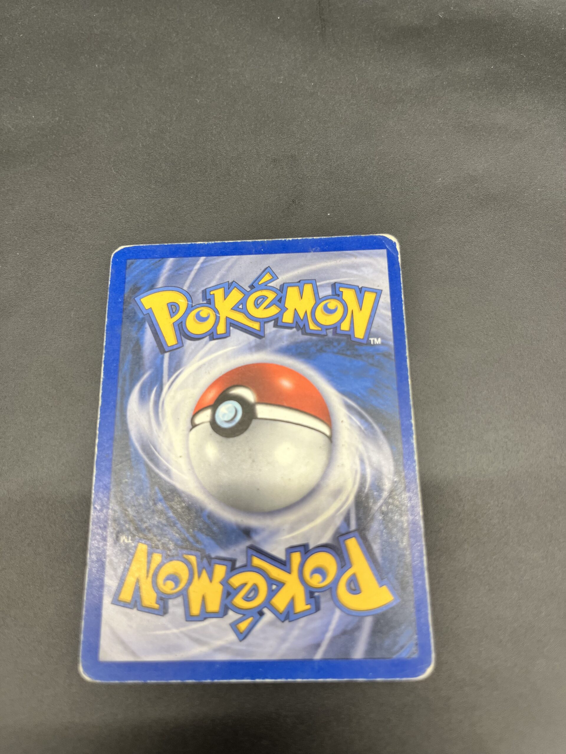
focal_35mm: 26
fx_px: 567
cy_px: 377
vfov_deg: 67.3
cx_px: 283
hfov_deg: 53.1
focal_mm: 5.1
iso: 50
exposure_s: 1/100
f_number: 1.6
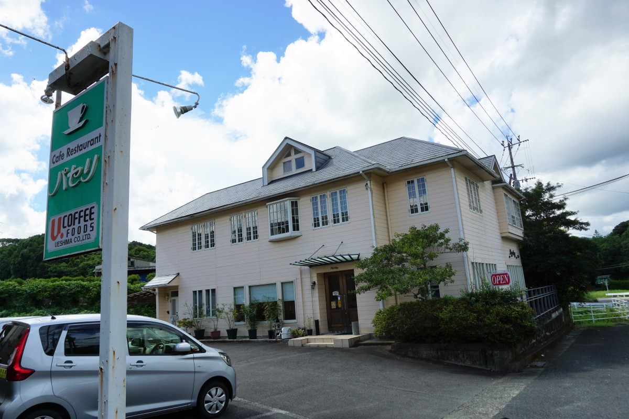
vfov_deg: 53.1
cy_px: 210
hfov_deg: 73.7
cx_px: 314
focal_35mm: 24
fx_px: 419
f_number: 11
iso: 100
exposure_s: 1/160
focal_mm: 16
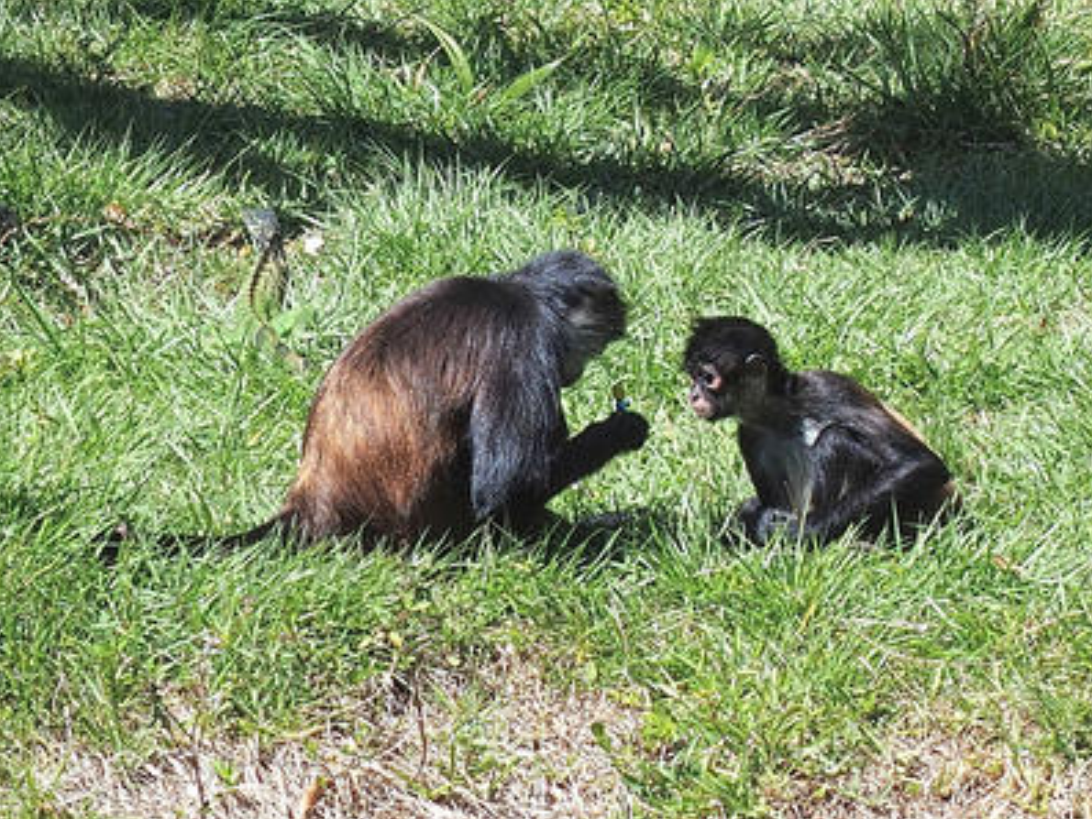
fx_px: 4292
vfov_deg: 10.9
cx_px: 545
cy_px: 410
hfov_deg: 14.5
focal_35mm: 136
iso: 100
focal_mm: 28.8
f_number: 3.5
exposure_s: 1/800
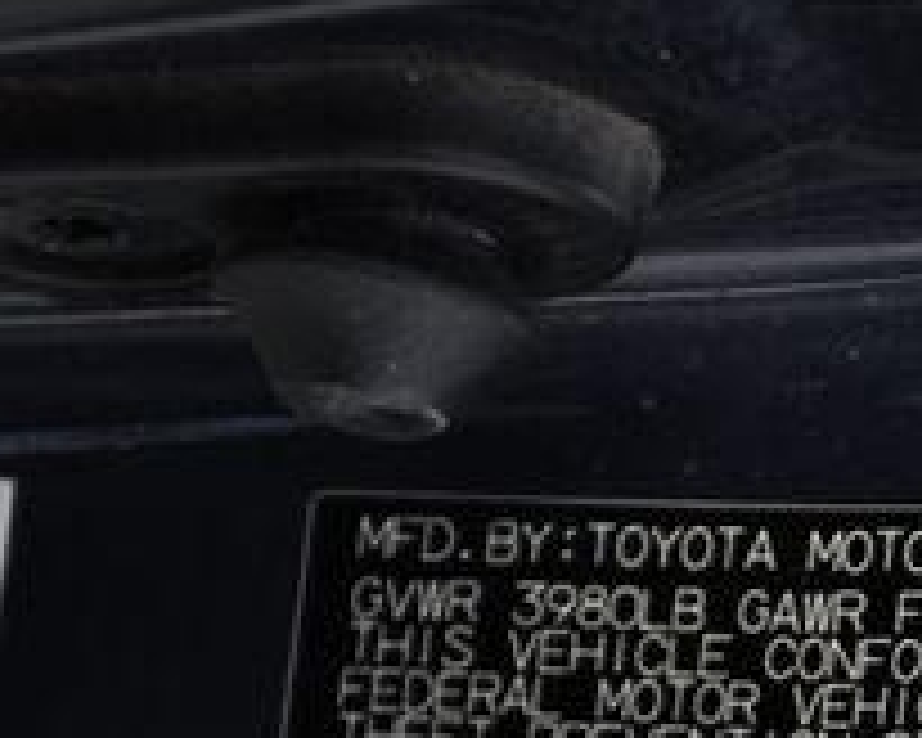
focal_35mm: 372
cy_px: 855
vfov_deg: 4.2
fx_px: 10151
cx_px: 864
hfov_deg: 5.2
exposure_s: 1/200
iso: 2500
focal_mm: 85
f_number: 5.3
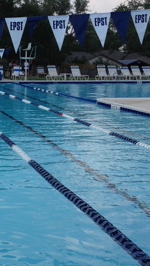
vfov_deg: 31.4
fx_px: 474
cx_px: -11
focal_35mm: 67
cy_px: 143
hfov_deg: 17.4
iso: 50
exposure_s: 1/1022
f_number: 2.4
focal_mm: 4.13
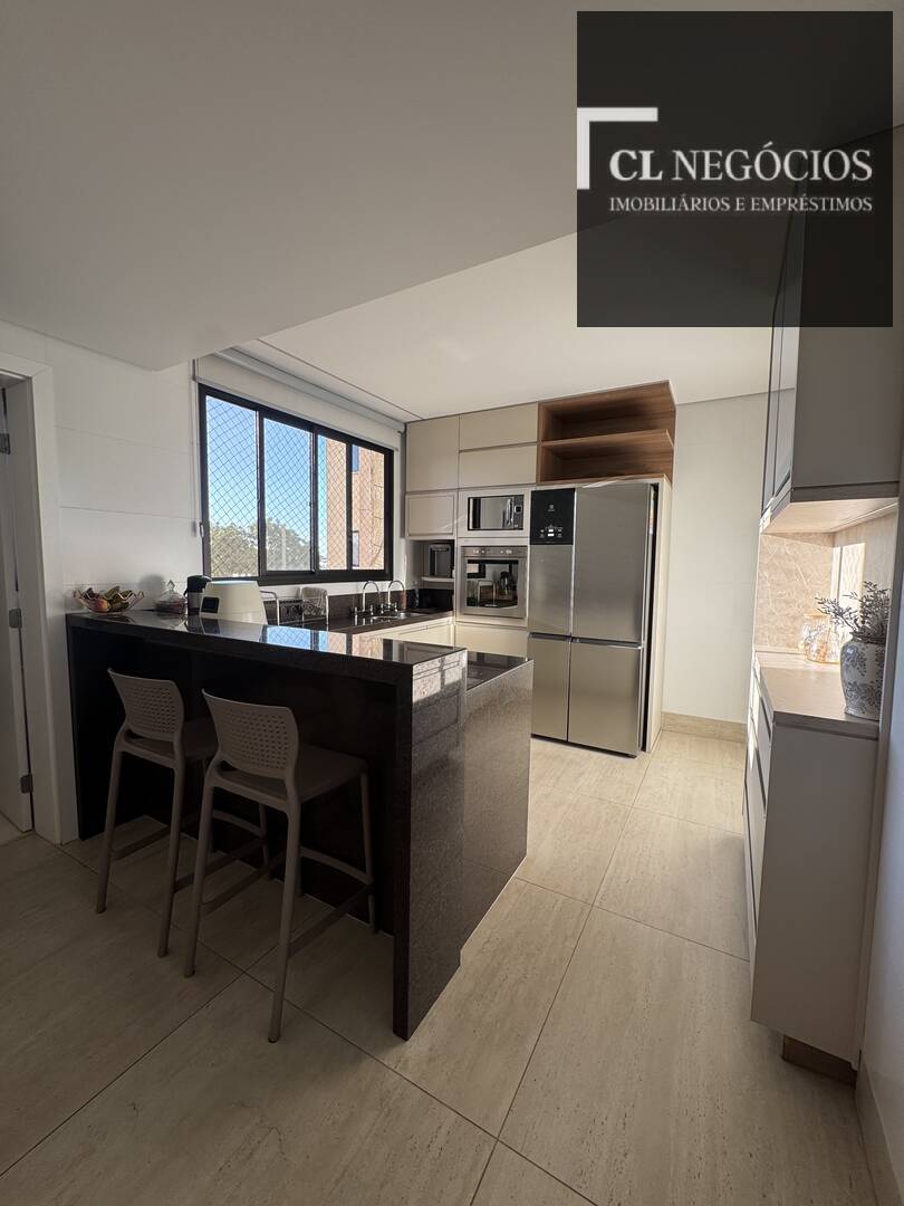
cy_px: 603
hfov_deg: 85.7
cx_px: 452
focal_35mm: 14
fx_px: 487
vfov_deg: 102.1
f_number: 2.2
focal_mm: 2.22
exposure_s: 1/143
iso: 40
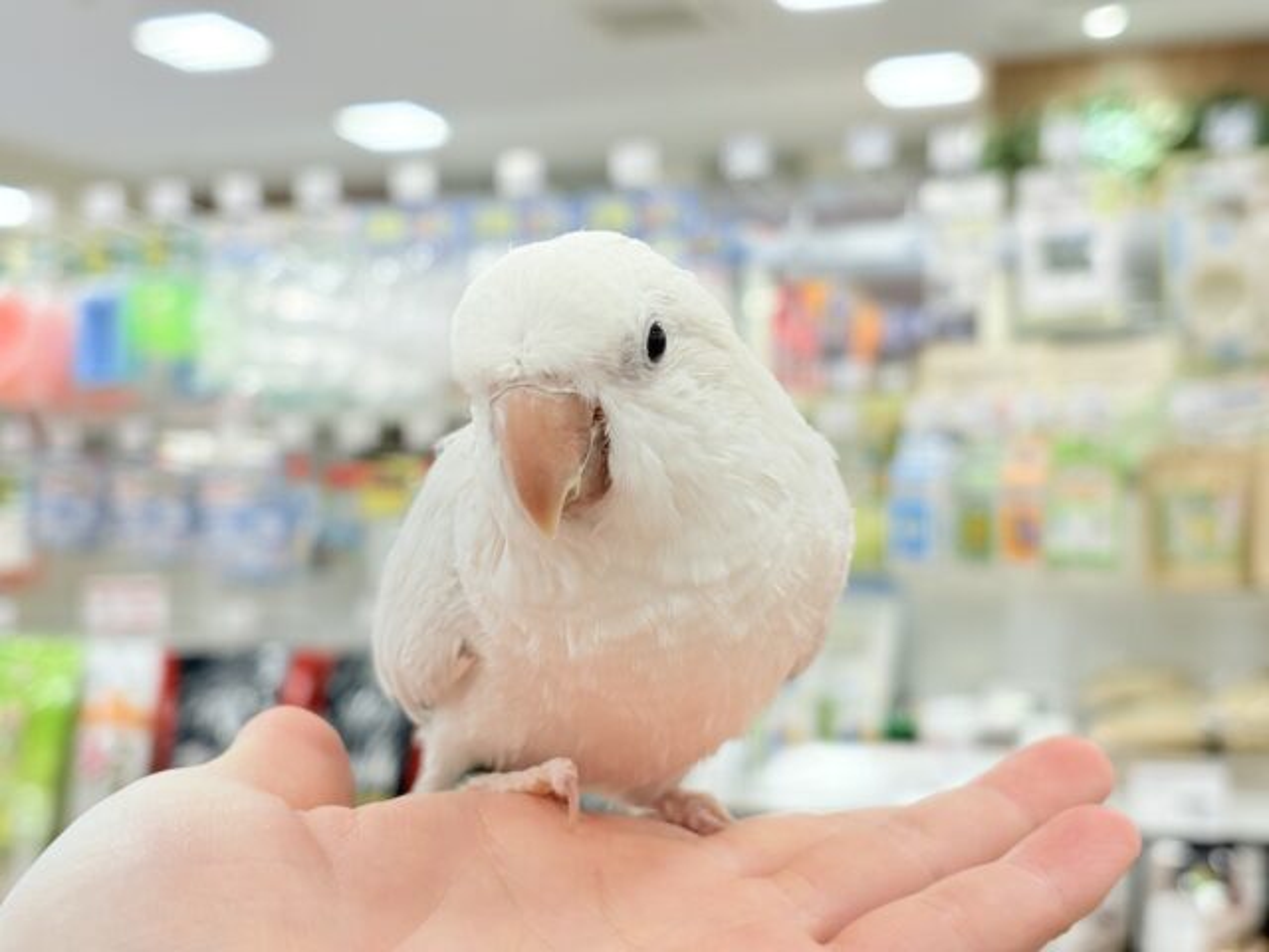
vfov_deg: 28.0
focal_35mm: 52
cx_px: 634
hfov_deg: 36.8
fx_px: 1906
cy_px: 476
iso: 50
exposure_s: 1/50
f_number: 1.6
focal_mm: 5.96
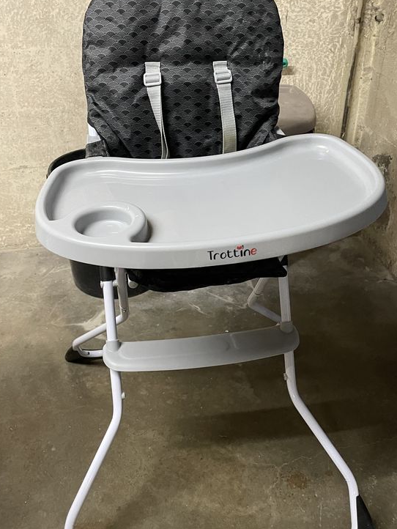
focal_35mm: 36
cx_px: 217
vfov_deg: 51.3
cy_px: 275
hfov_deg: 39.6
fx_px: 550
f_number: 1.6
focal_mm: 4.2
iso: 400
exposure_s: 1/33
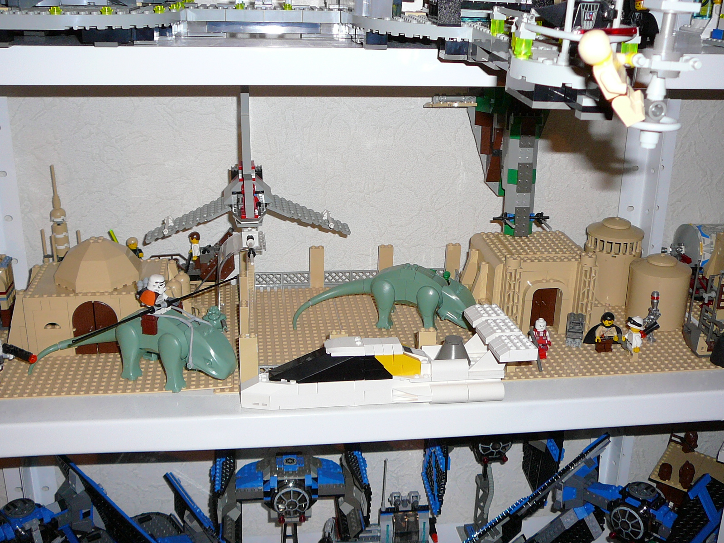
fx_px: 837
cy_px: 272
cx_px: 362
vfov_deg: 36.0
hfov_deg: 46.8
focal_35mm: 40
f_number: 2.8
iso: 100
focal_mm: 5.2
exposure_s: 1/8
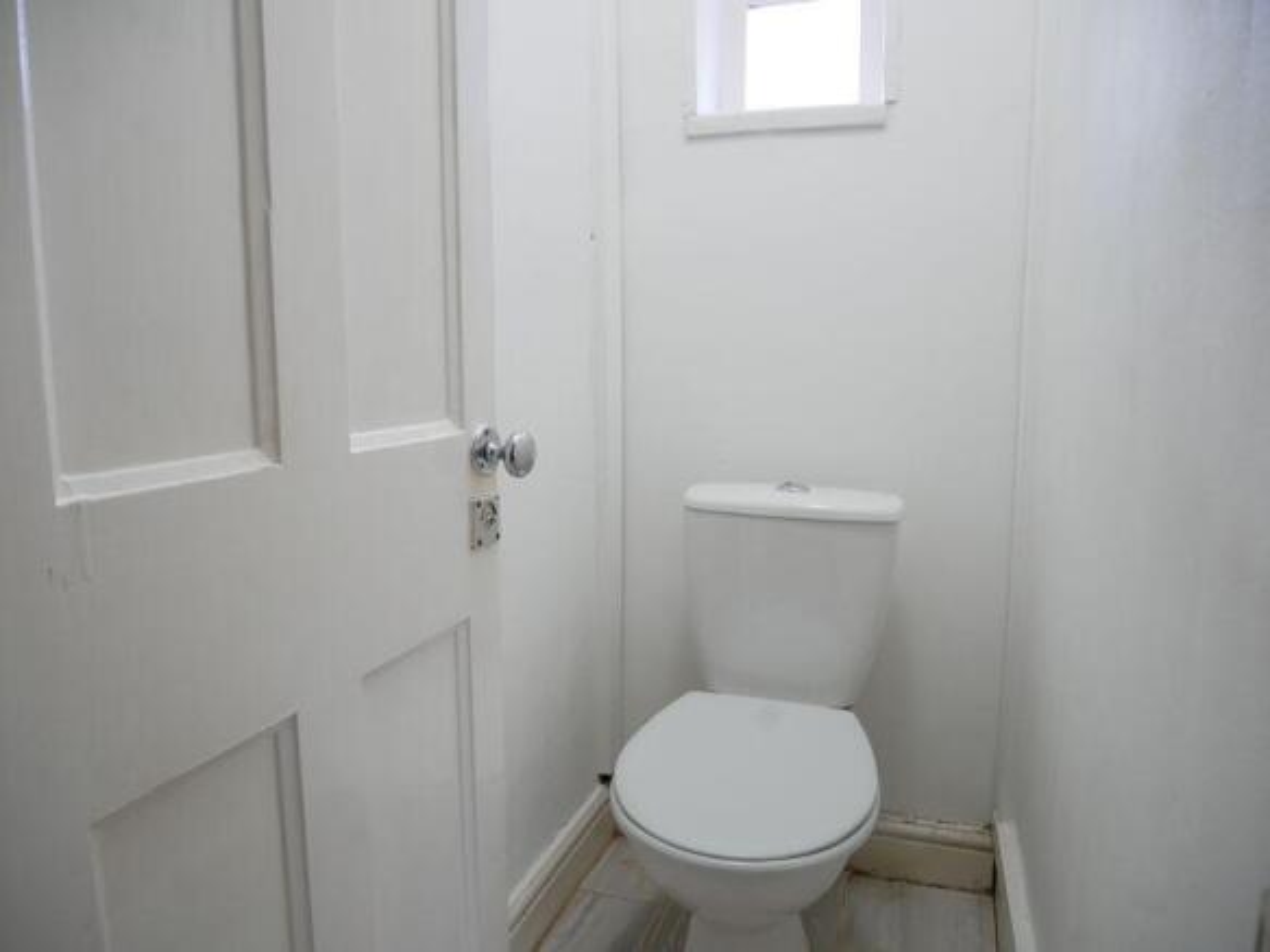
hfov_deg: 71.6
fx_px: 880
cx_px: 635
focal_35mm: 24
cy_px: 476
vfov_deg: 56.8
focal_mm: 12
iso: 640
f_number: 3.5
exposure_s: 1/60
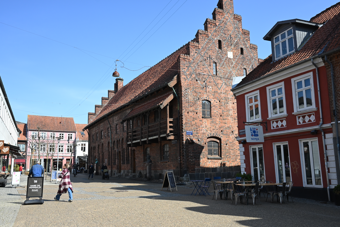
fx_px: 331
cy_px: 114
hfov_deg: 54.4
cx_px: 170
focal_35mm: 35
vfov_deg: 37.9
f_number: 5
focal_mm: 35
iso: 800
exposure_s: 1/4000
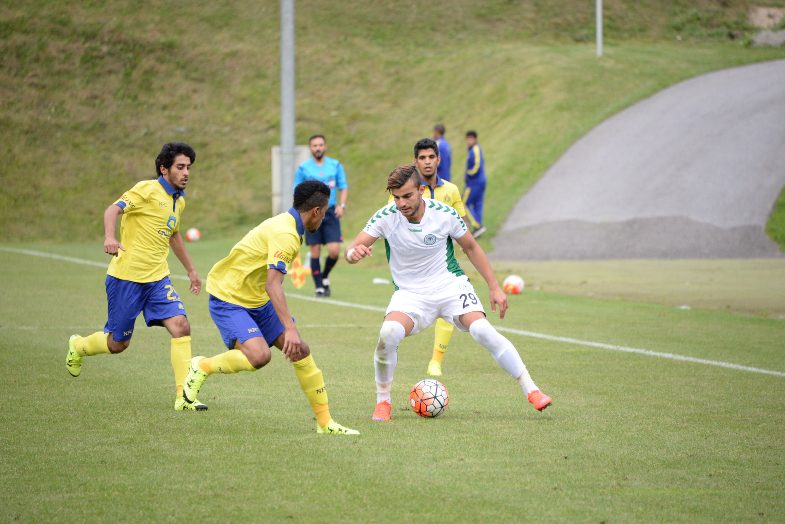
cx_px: 392
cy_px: 262
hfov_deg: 6.9
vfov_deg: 4.6
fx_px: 6544
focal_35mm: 300
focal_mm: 300
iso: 3200
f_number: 5.6
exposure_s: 1/1250
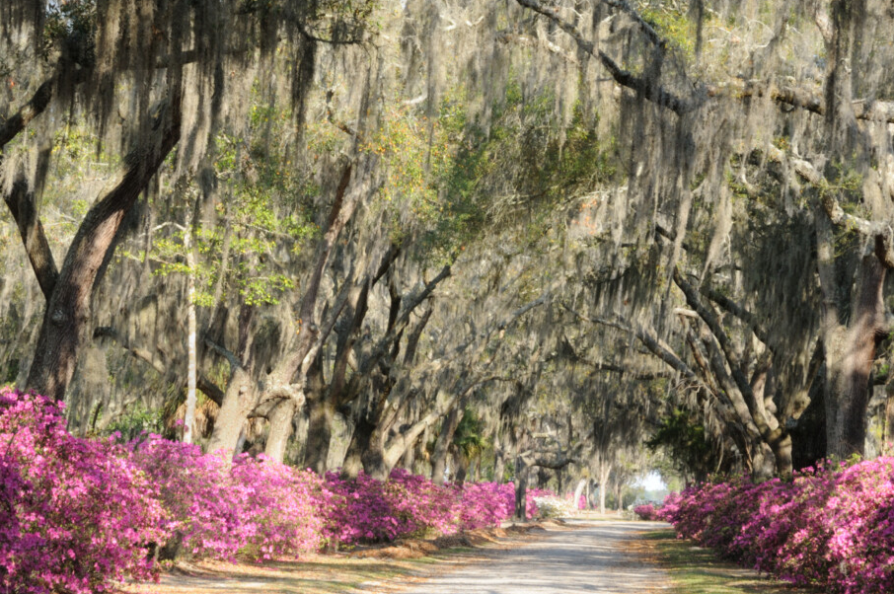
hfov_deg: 12.9
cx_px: 346
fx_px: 3944
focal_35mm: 159
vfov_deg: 8.6
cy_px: 292
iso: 200
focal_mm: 80
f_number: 16
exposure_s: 1/25
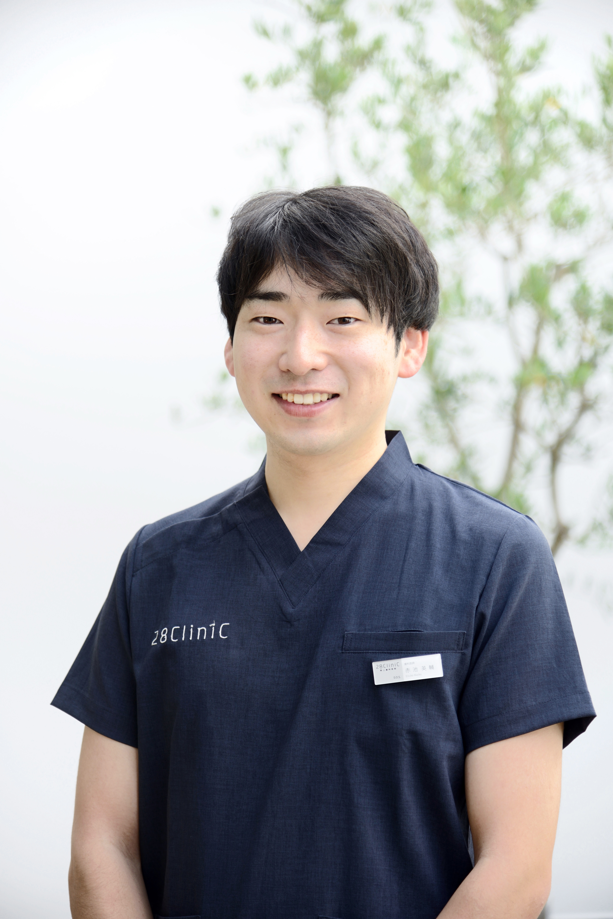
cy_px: 460
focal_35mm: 110
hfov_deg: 12.5
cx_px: 306
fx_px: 2807
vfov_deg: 18.6
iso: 125
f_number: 4.5
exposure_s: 1/160
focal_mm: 110
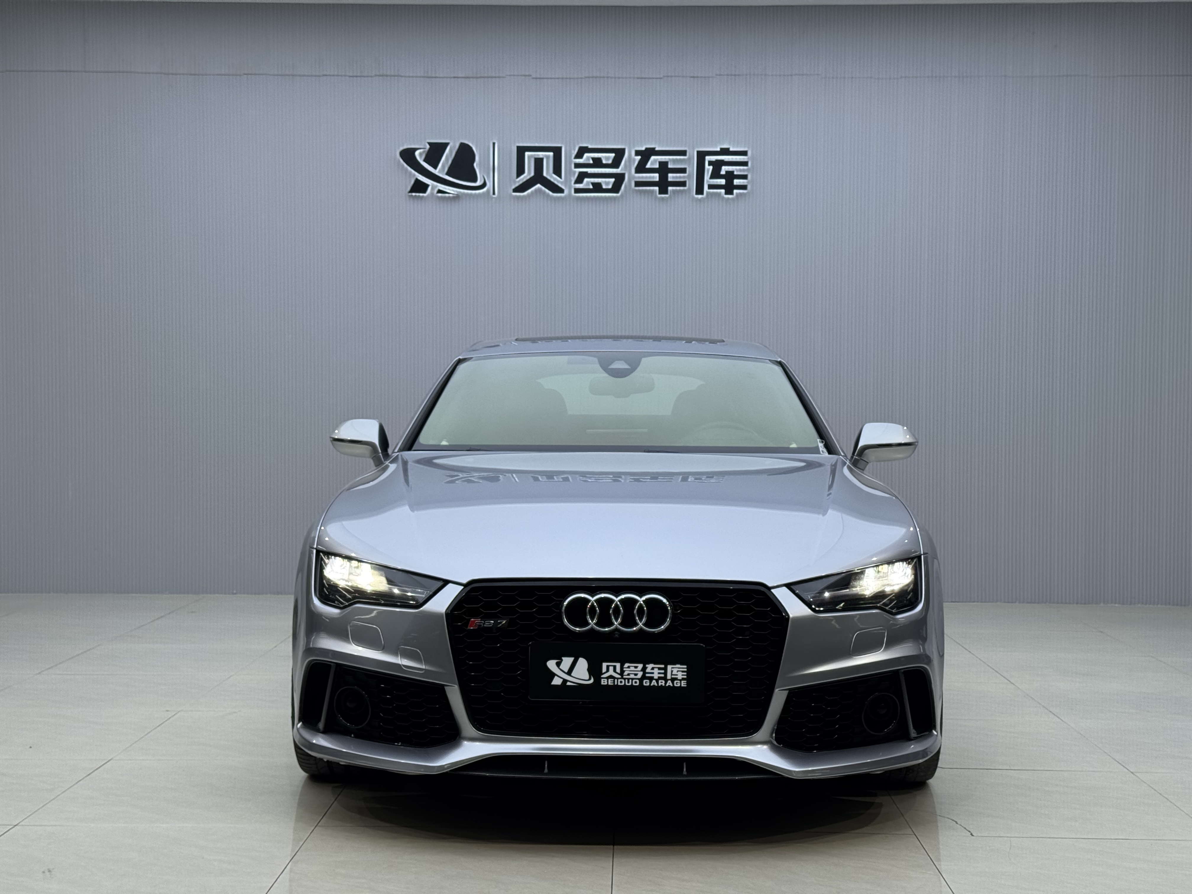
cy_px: 447
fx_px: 1653
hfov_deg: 39.7
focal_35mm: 48
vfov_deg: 30.3
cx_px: 596
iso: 64
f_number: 1.78
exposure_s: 1/349
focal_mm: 6.76
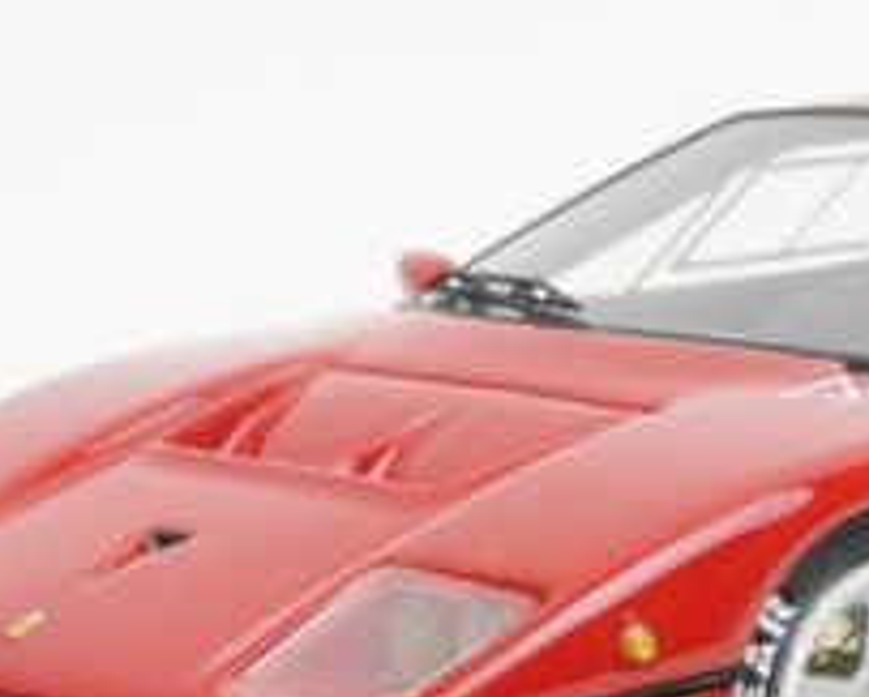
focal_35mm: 228
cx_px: 933
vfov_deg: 6.8
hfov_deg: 8.4
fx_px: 5882
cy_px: 396
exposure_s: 1/3
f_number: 36
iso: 1600
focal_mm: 55
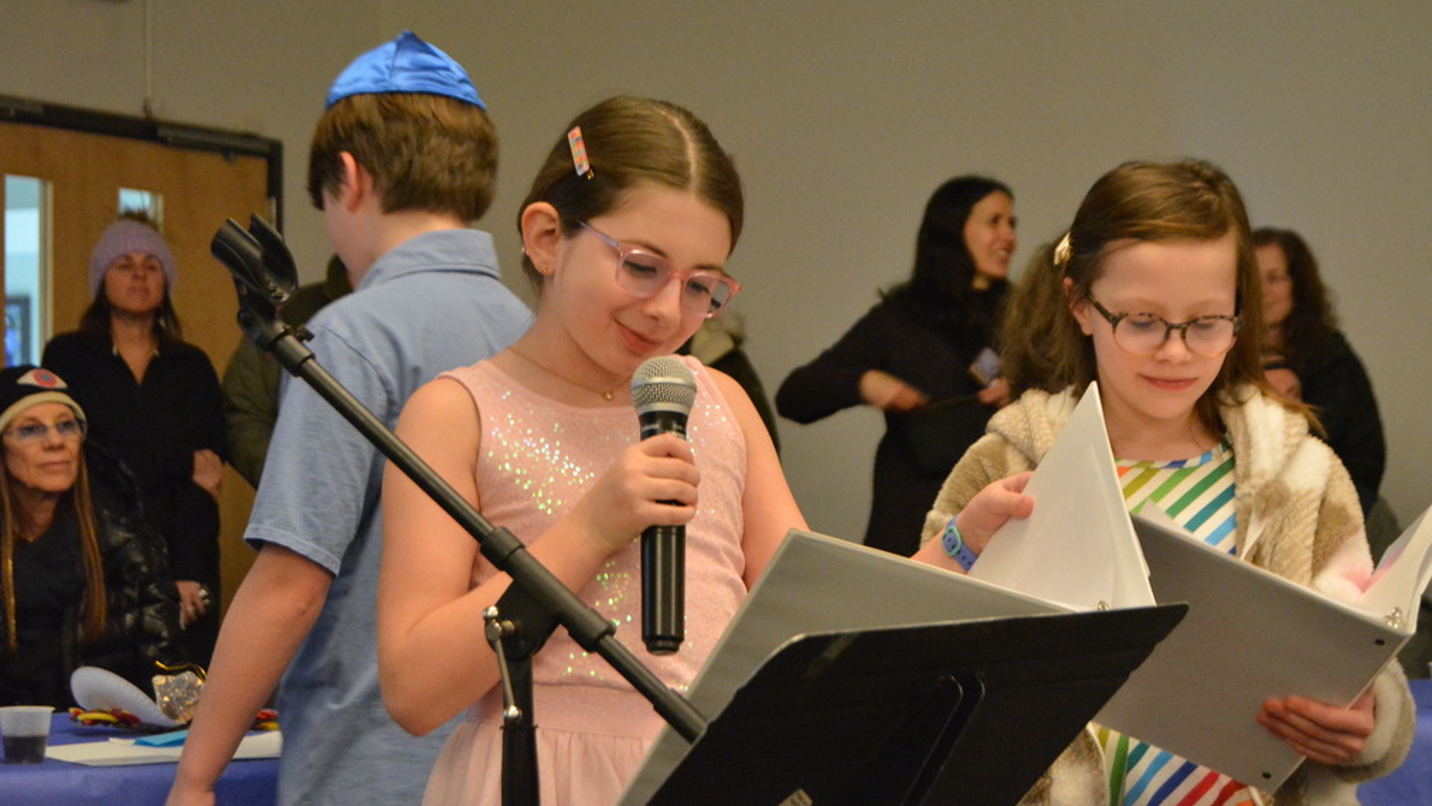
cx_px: 724
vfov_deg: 13.8
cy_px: 393
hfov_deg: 24.3
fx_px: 3324
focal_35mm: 88
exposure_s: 1/30
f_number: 5.6
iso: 3200
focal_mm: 55
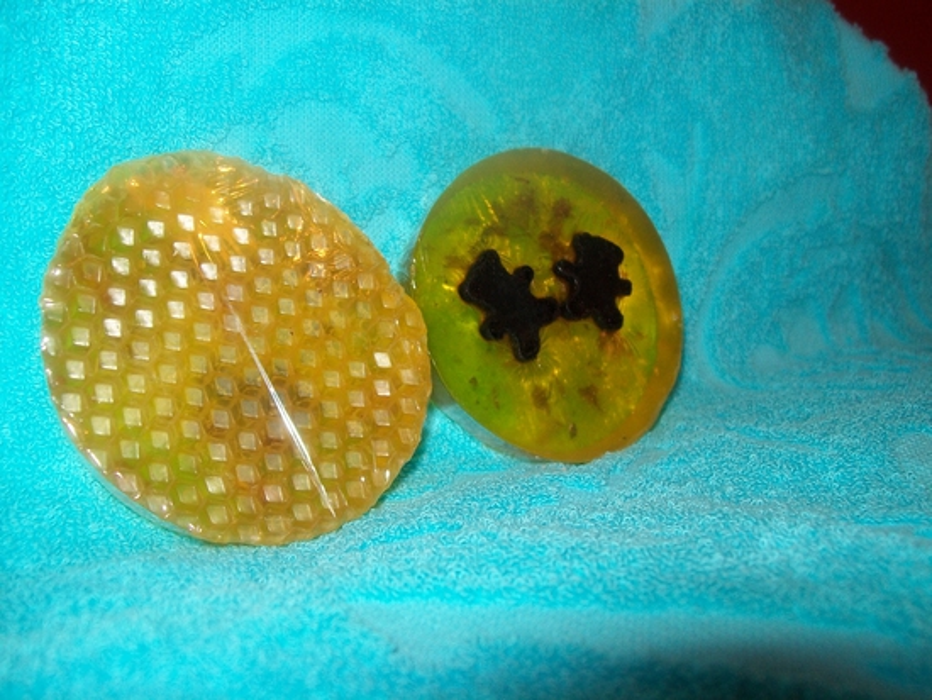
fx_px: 970
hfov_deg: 51.3
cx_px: 466
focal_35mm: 36
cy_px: 350
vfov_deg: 39.7
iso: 80
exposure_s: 1/30
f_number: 2.7
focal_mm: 6
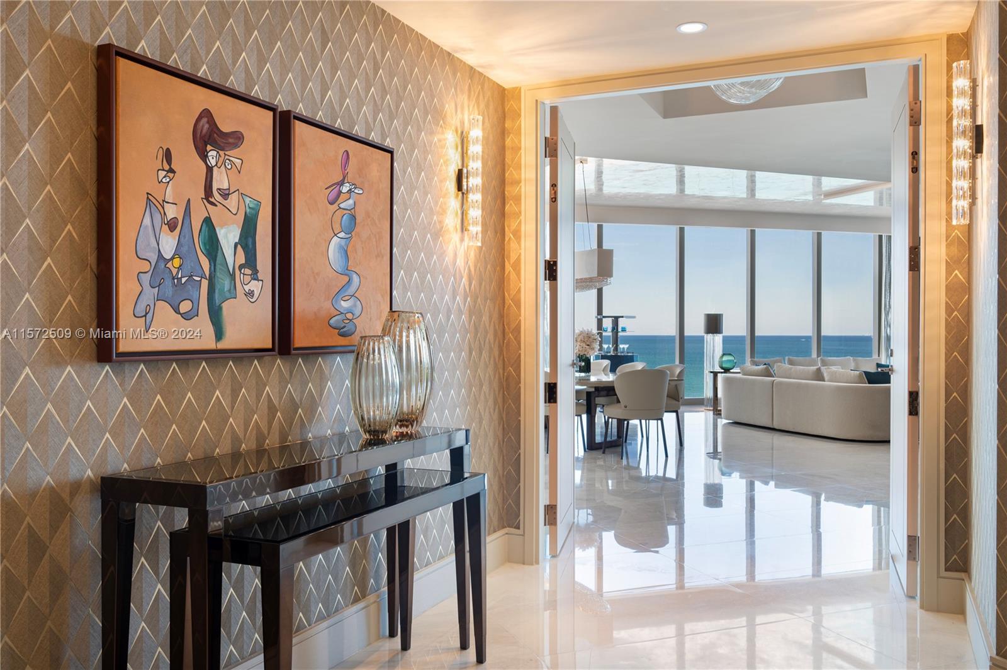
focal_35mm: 30
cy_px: 335
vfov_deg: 43.6
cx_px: 504
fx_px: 839
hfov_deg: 62.0
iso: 125
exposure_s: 1/3
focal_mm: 20
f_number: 9
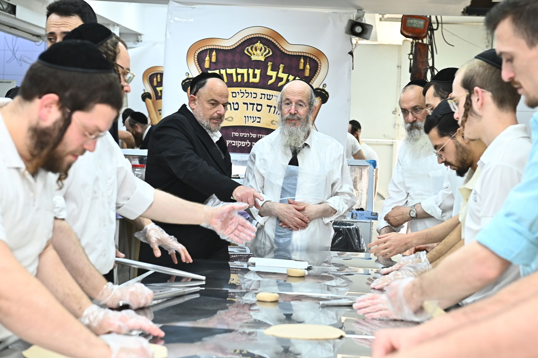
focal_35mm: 70
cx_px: 269
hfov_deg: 28.9
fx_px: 1046
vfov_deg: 19.4
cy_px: 179
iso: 1600
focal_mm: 70
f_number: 5.6
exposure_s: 1/200
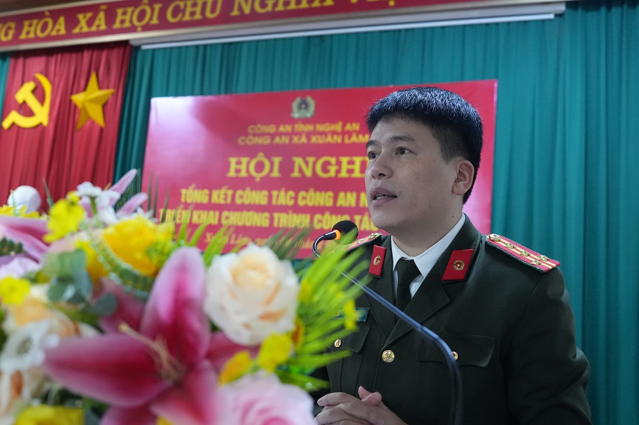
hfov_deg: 53.1
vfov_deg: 36.8
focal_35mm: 36
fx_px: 639
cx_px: 320
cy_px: 212
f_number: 2.8
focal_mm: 24
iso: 3200
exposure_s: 1/125
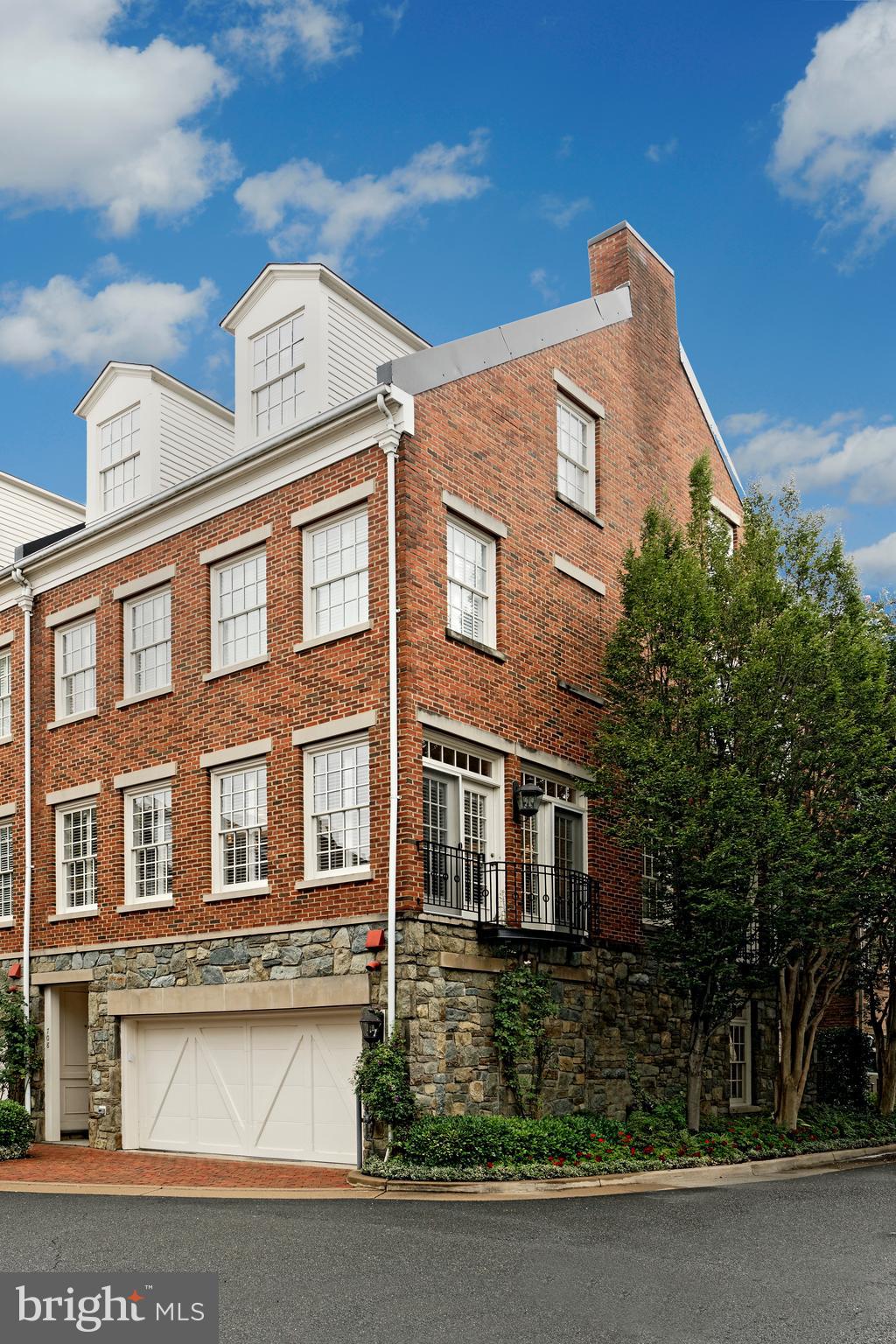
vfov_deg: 73.7
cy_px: 672
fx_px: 896
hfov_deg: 53.1
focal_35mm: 24
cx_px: 448
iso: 400
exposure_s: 1/160
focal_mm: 24
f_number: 7.1
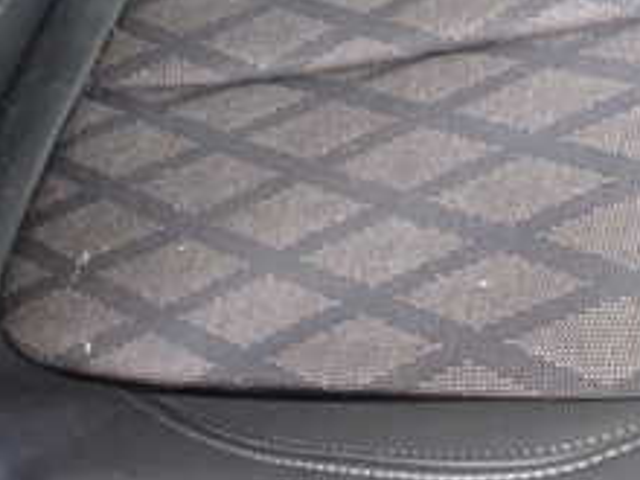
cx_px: 474
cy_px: 113
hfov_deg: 23.6
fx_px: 1516
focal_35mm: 82
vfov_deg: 17.9
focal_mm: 5.4
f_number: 2.3
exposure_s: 1/30
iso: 400
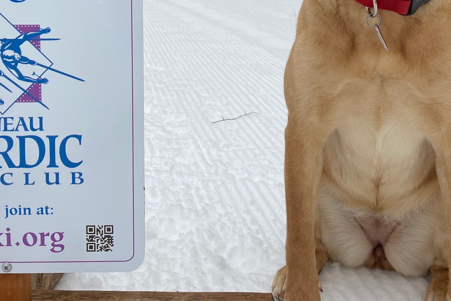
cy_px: 37
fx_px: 727
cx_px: 217
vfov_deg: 22.9
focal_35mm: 58
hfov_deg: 34.5
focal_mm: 3.99
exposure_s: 1/312
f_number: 1.8
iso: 20
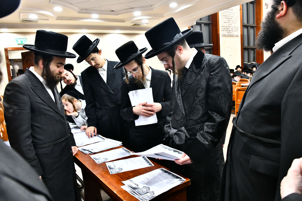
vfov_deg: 46.4
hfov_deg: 65.5
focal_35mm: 28
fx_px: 235
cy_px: 100
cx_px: 151
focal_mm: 28
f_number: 5.6
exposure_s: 1/80
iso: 3200
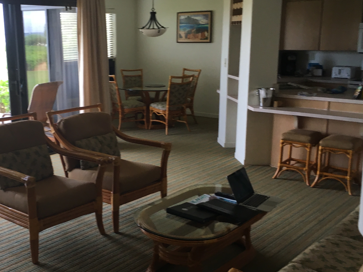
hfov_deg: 42.2
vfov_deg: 32.9
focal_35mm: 44
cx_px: 114
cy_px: 146
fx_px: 461
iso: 32
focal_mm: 4.15
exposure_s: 1/30
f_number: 2.2
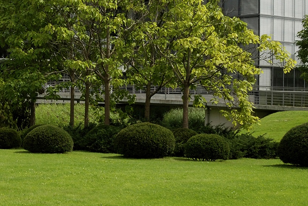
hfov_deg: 20.6
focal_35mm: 87
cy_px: -75
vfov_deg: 14.9
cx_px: -127
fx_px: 744
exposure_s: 1/200
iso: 100
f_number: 7.1
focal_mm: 20
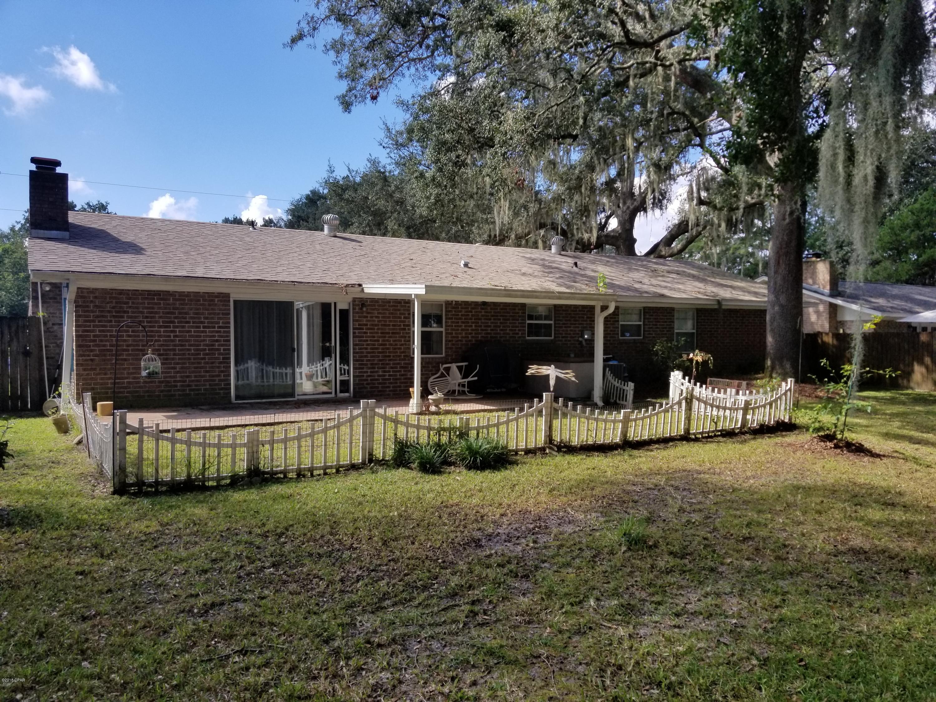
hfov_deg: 67.3
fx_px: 703
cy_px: 351
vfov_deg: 53.1
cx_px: 468
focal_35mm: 26
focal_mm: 4.3
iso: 50
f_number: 1.7
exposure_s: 1/2066
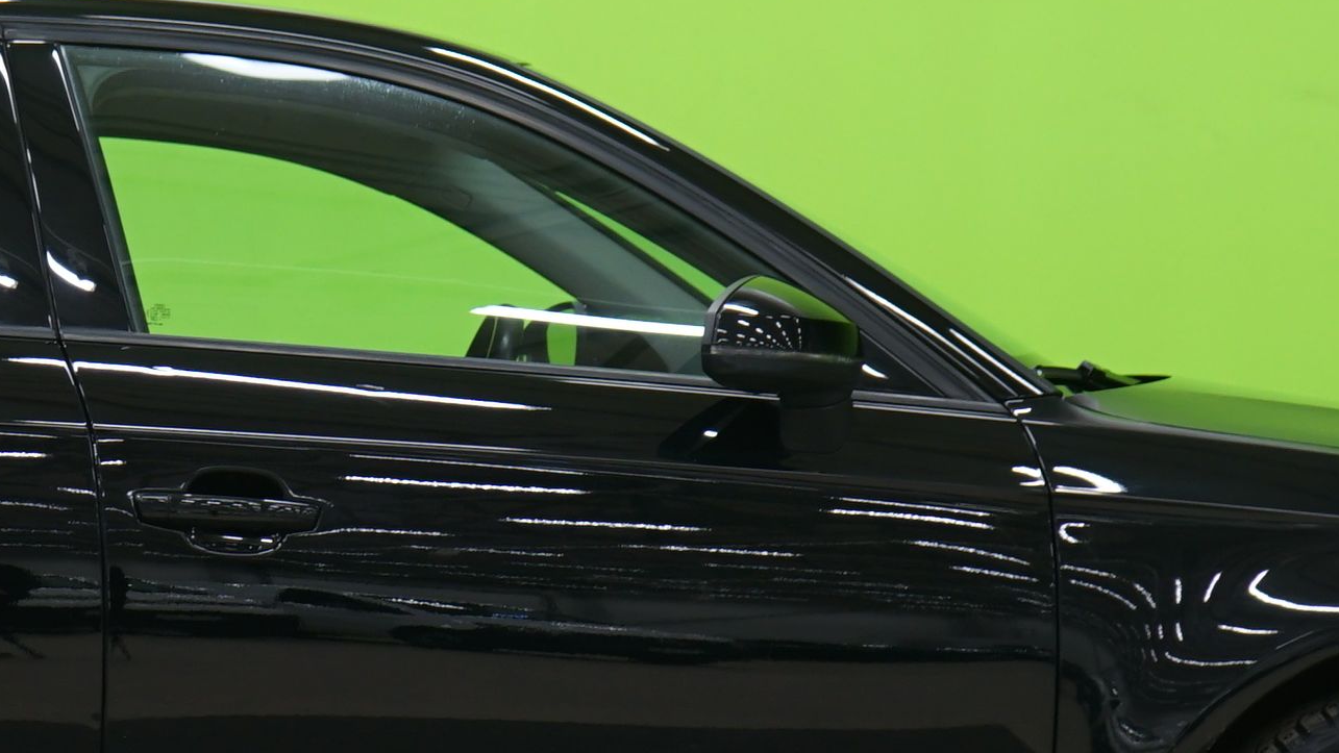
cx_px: 259
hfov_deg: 13.9
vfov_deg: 7.9
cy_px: 353
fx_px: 5468
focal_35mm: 154
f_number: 4.5
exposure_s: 1/8
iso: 400
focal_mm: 48
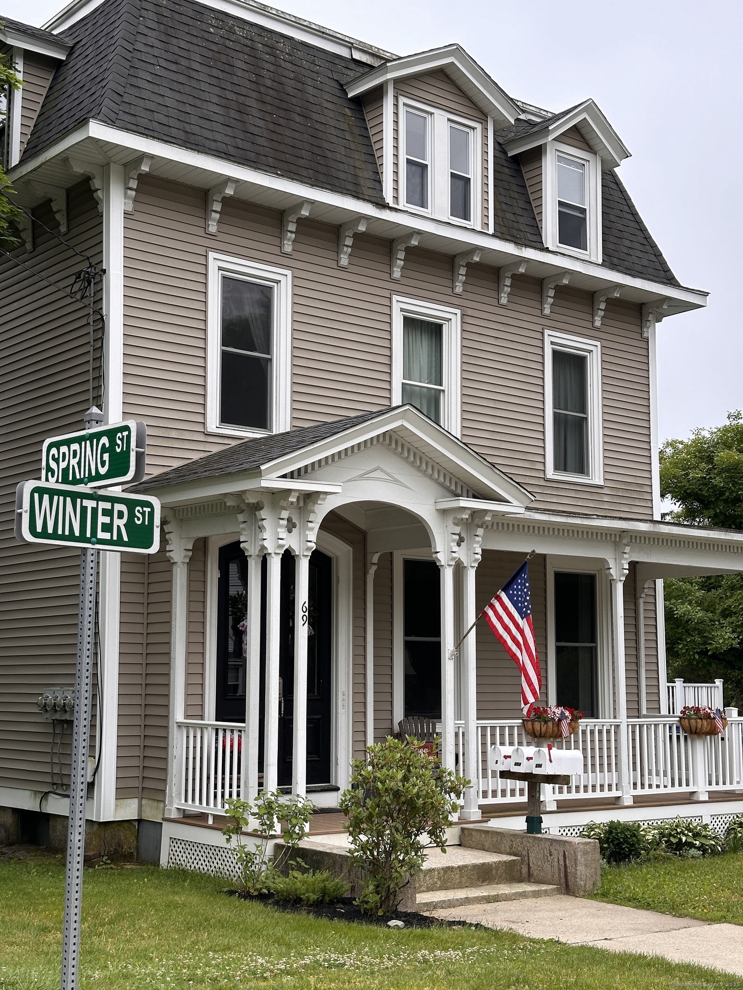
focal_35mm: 48
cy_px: 495
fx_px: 1374
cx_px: 372
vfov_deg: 39.7
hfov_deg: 30.3
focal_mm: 6.86
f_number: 1.78
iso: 64
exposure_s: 1/631
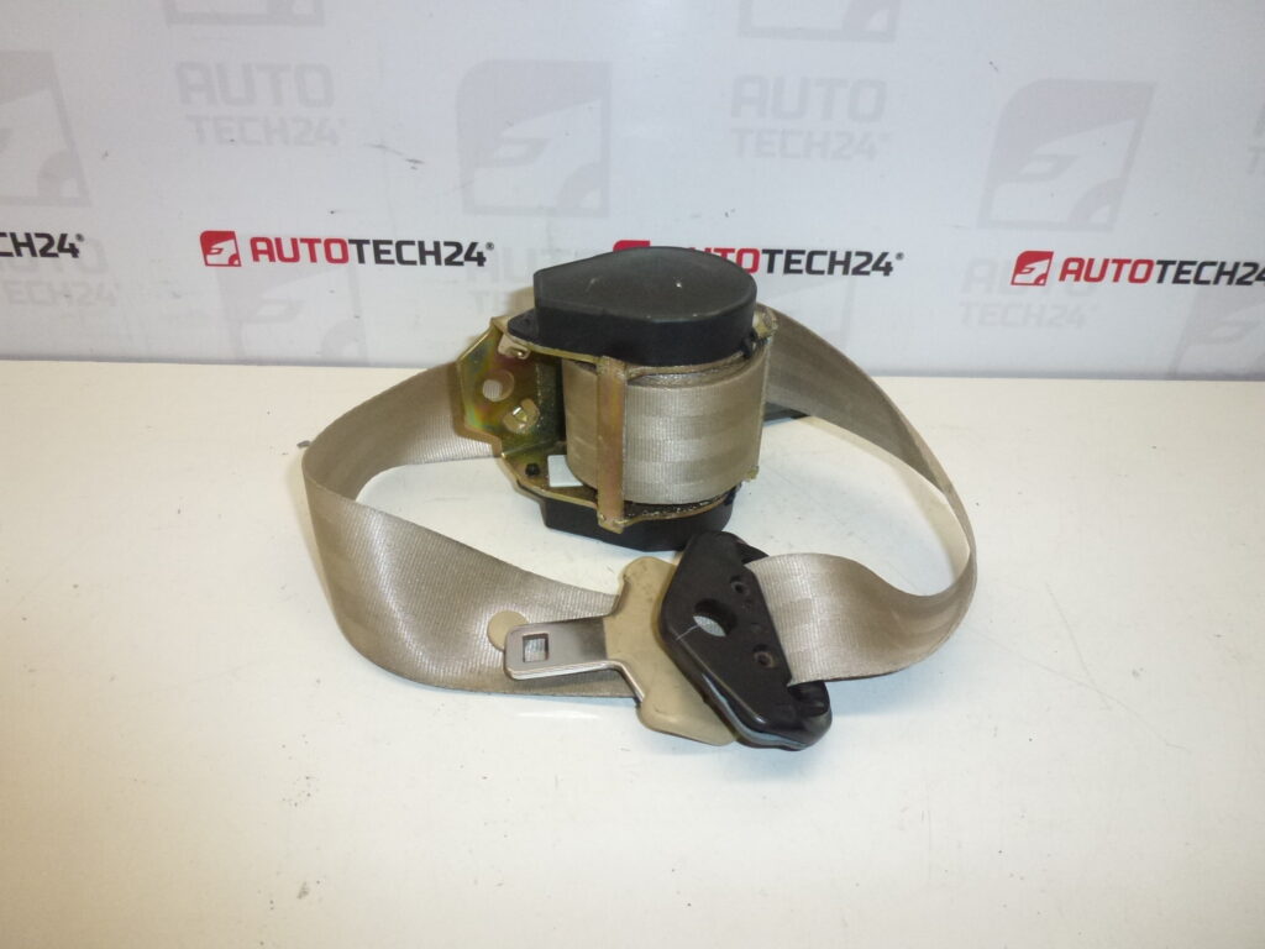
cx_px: 632
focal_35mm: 24
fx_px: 877
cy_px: 474
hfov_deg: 71.6
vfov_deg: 56.8
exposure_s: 1/320
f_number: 3.3
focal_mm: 4.3
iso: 400
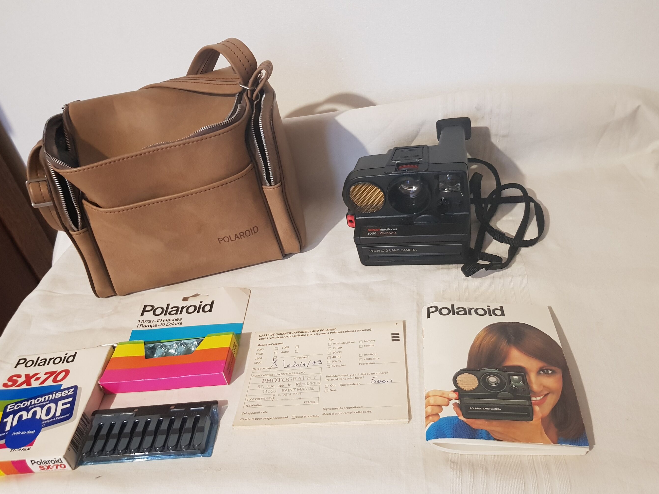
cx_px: 323
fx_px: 533
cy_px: 261
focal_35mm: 28
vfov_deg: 49.7
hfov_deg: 63.4
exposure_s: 1/16
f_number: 1.7
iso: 200
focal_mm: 4.2
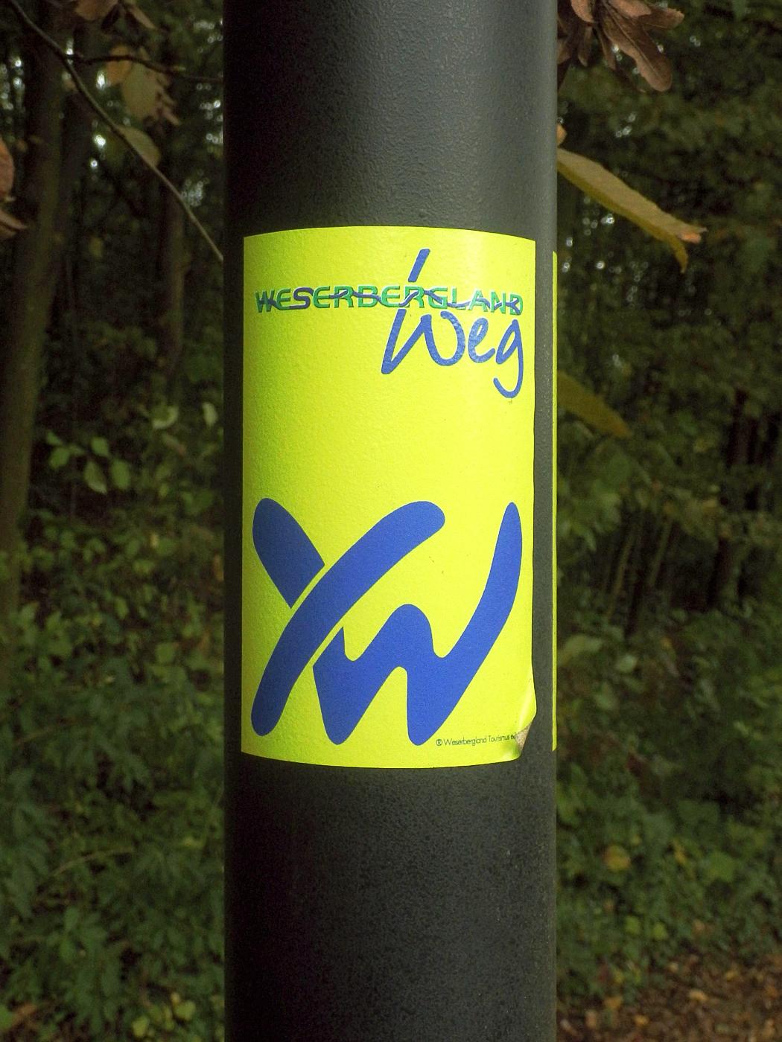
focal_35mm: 42
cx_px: 391
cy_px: 521
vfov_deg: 44.8
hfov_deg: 34.3
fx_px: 1265
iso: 250
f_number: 5
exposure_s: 1/200
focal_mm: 7.5
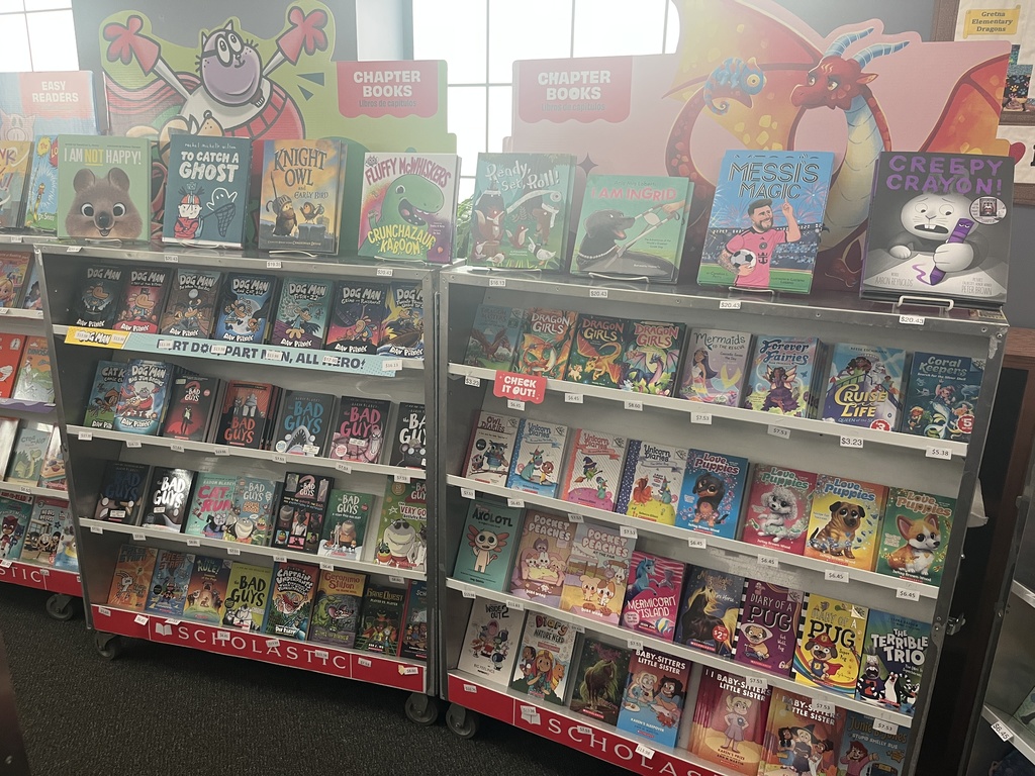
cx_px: 518
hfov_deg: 67.3
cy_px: 388
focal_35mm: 26
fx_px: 777
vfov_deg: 53.1
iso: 125
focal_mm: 5.1
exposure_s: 1/94
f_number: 1.6
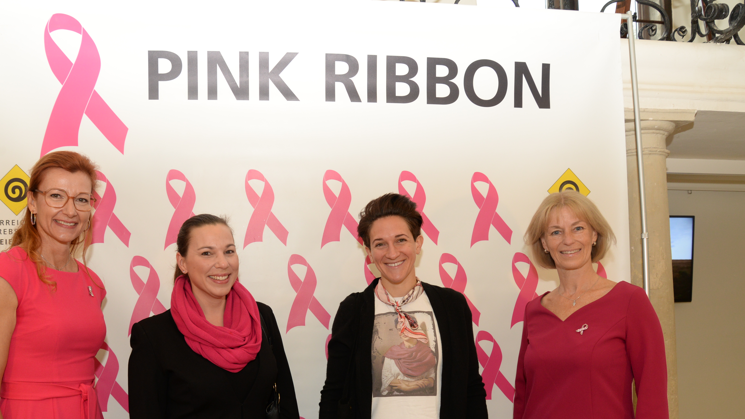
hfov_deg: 64.0
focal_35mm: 30
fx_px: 593
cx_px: 323
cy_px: 292
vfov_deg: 38.3
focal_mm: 24
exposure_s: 1/60
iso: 800
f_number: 7.1
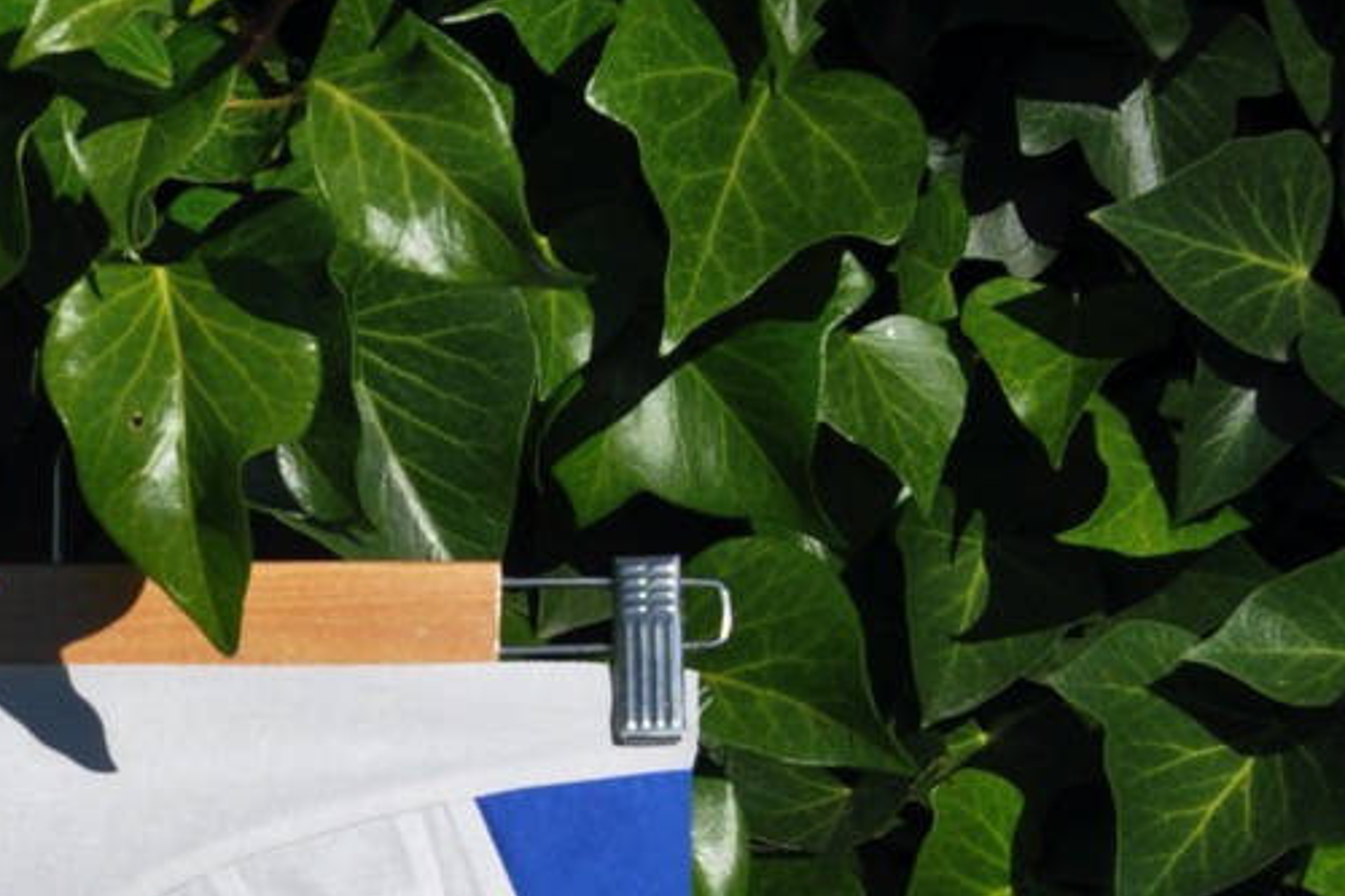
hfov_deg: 5.4
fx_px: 14285
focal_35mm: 382
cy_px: 1207
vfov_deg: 3.6
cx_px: 51
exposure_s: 1/400
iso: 200
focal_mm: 85
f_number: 10
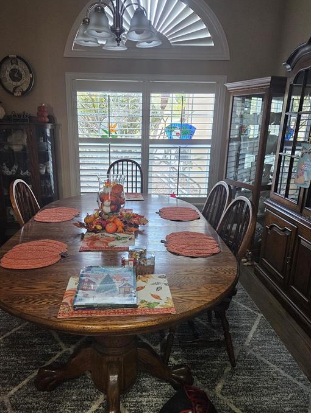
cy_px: 218
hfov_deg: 53.1
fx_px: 311
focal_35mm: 26
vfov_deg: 67.2
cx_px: 146
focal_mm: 5.4
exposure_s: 1/120
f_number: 1.8
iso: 640
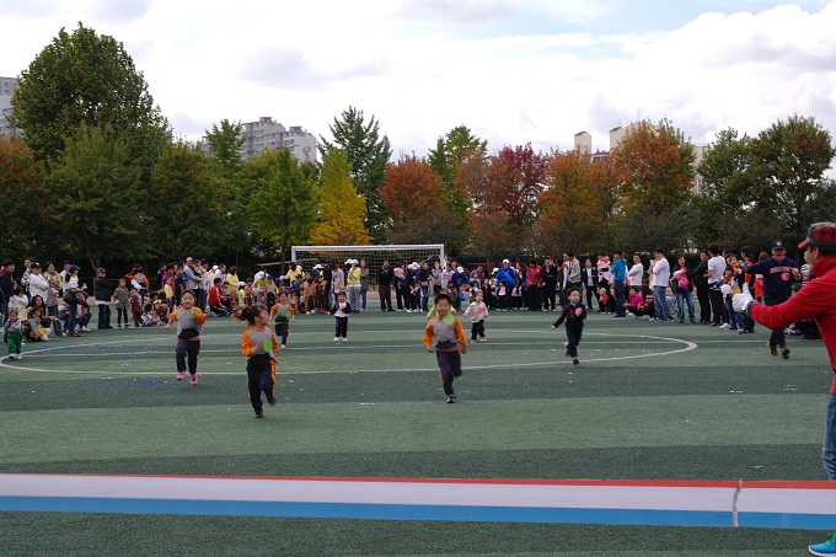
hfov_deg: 32.9
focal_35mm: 61
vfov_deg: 22.2
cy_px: 278
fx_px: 1416
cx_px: 418
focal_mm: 40
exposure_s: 1/80
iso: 100
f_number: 11
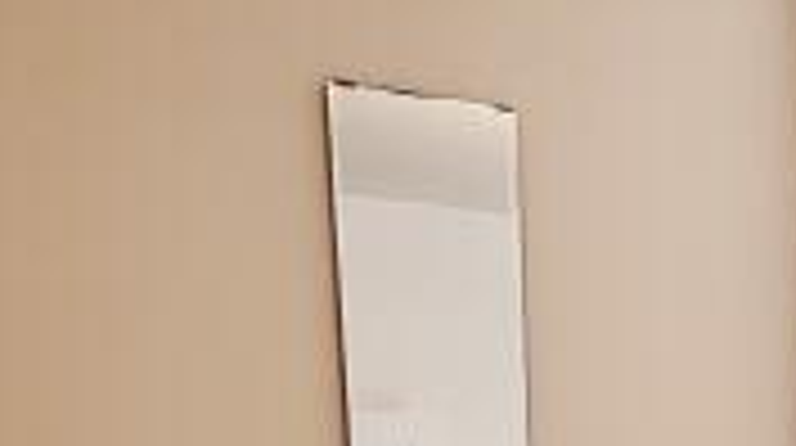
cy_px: 1324
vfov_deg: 10.5
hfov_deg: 23.9
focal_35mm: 82
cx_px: 926
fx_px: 1728
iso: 125
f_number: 2.2
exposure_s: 1/50
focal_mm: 2.2
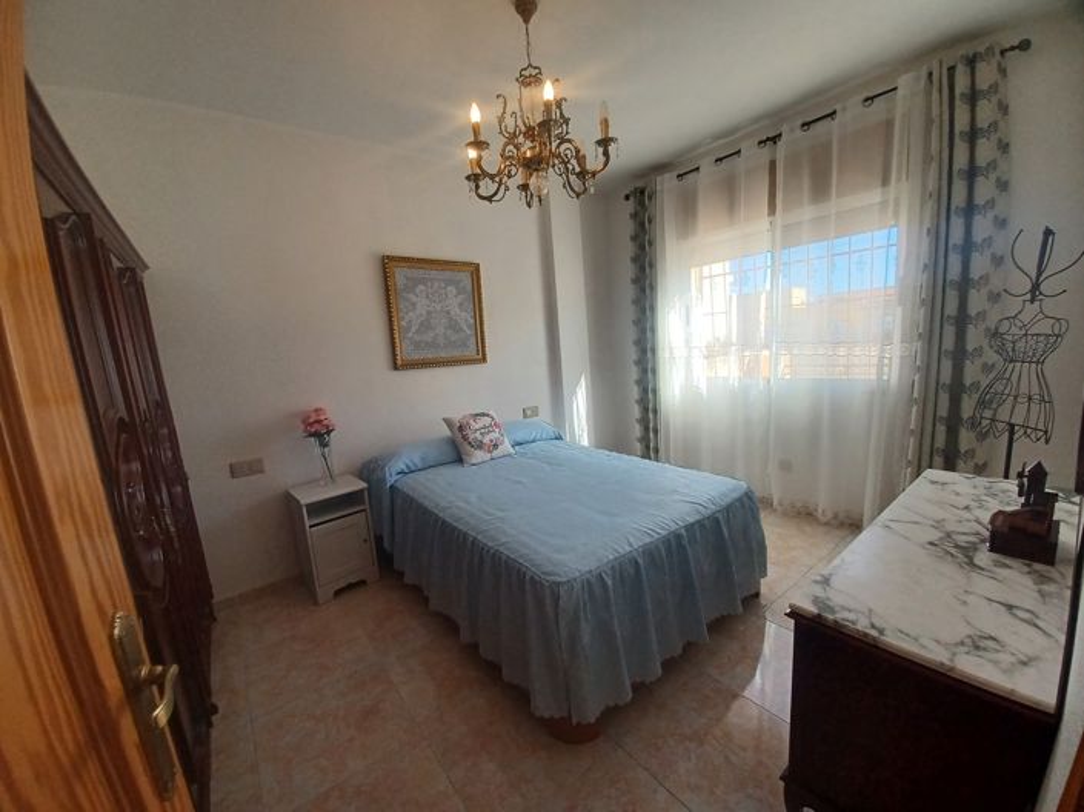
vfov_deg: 89.9
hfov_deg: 106.2
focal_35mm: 13
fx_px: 407
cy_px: 406
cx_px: 542
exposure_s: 1/100
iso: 50
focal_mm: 1.42
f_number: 2.2
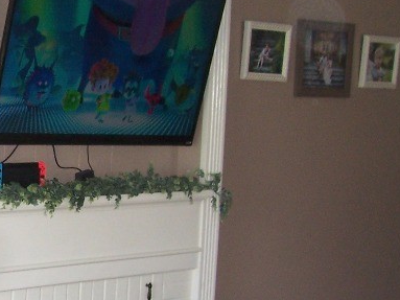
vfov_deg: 16.2
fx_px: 1051
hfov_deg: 20.0
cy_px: 217
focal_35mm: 91
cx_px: -105
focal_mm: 5.6
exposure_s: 1/60
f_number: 2.7
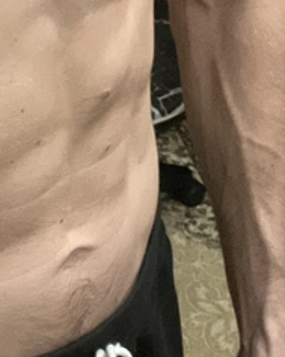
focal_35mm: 103
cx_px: 2
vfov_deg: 18.0
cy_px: -32
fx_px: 1088
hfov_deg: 14.7
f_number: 2.2
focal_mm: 2.71
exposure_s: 1/20
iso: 640
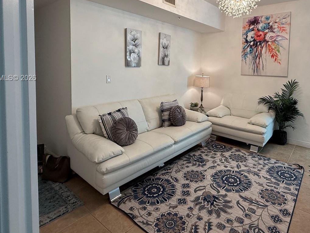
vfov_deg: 59.7
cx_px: 185
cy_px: 78
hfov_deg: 75.6
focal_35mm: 22
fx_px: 197
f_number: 2.2
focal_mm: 2.22
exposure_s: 1/120
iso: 100
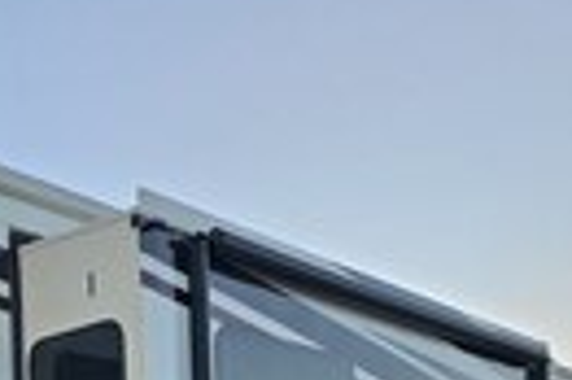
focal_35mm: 64
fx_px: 1016
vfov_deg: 19.4
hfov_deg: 30.6
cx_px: 109
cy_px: 509
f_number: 1.7
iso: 10
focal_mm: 6.3
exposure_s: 1/194
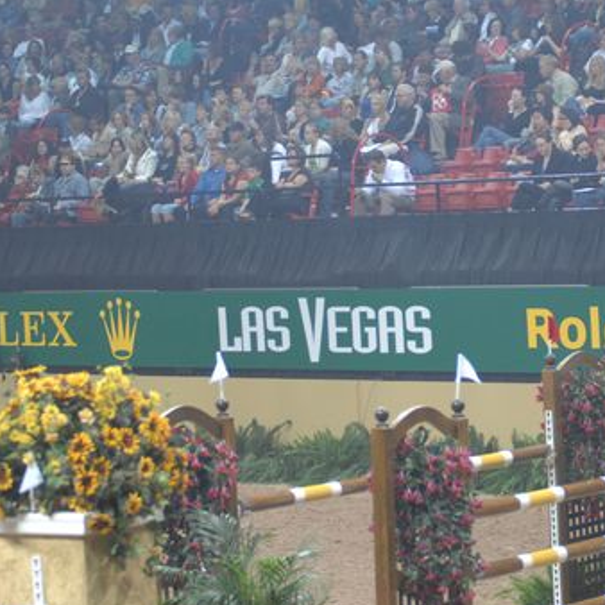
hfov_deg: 10.3
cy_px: 235
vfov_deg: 10.3
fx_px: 3342
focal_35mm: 169
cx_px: 455
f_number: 2.8
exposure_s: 1/125
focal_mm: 70
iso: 640
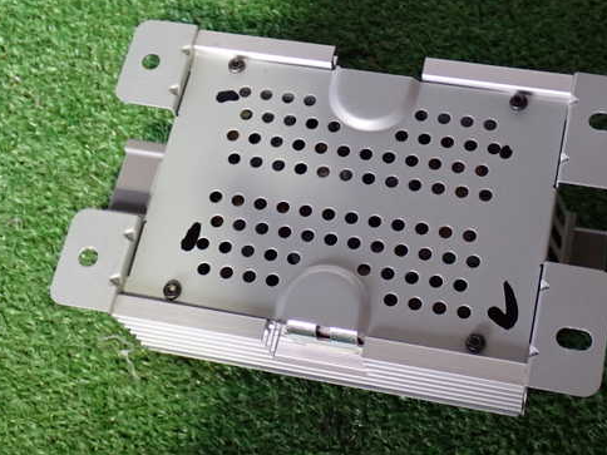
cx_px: 364
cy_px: 227
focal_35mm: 62
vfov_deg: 23.7
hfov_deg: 31.1
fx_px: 1087
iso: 800
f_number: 3.2
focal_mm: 9.01
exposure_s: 1/30
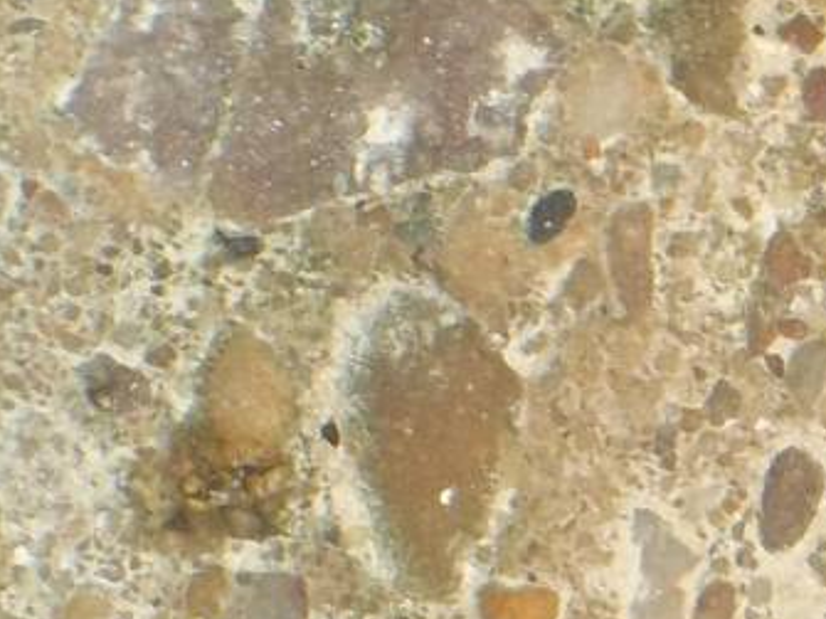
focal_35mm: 788
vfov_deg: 1.9
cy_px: 626
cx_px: 1455
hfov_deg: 2.5
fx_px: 18796
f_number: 5.9
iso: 80
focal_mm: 29.5
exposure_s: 1/80
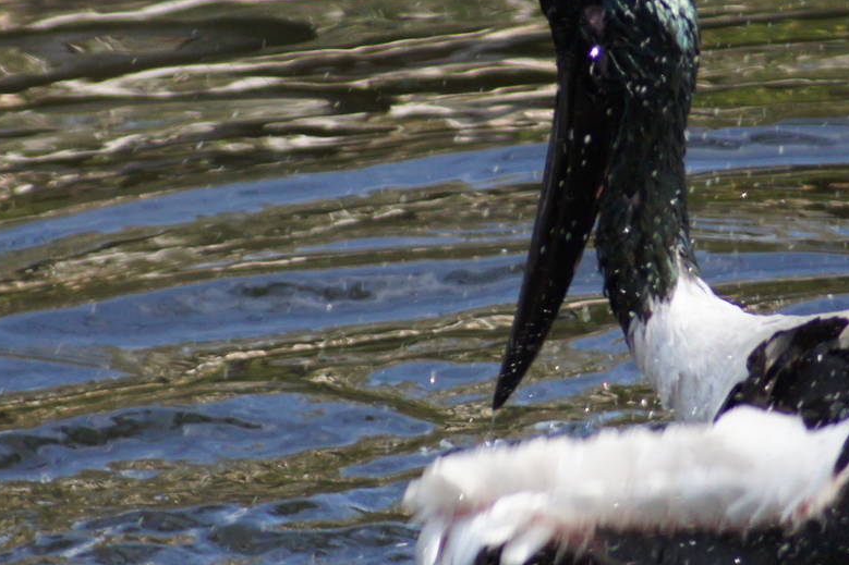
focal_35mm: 924
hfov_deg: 2.2
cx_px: 688
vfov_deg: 1.5
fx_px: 21785
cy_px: 343
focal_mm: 300
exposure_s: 1/500
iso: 640
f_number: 5.6
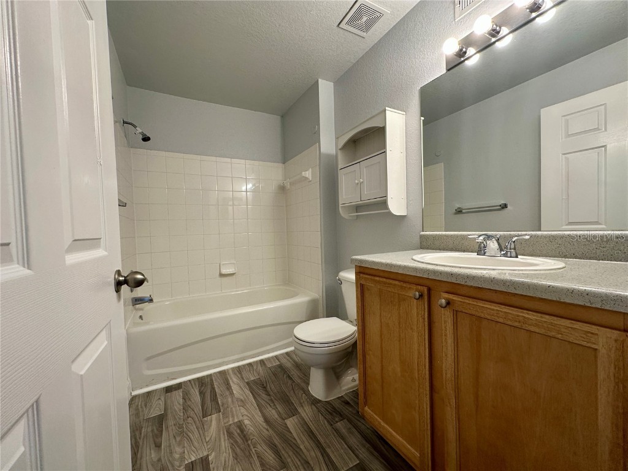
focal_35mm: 14
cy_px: 236
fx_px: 254
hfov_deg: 102.1
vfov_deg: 85.7
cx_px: 314
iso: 160
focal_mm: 2.22
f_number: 2.2
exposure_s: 1/120
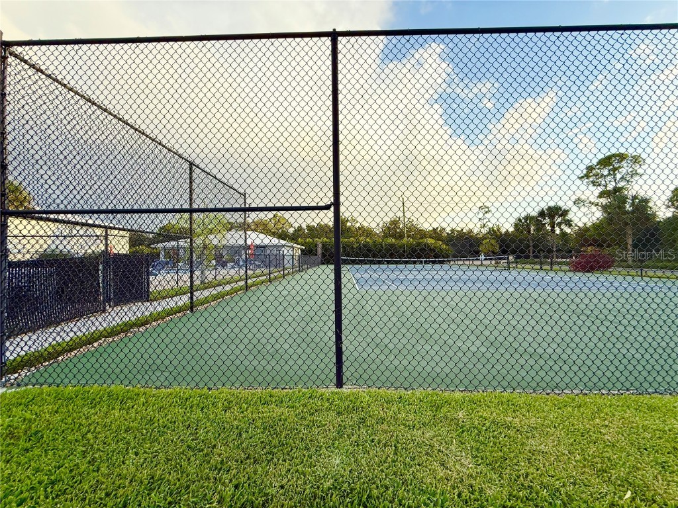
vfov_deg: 85.7
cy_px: 254
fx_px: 274
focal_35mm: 14
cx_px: 339
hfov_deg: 102.1
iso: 50
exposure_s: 1/585
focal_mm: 2.22
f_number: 2.2
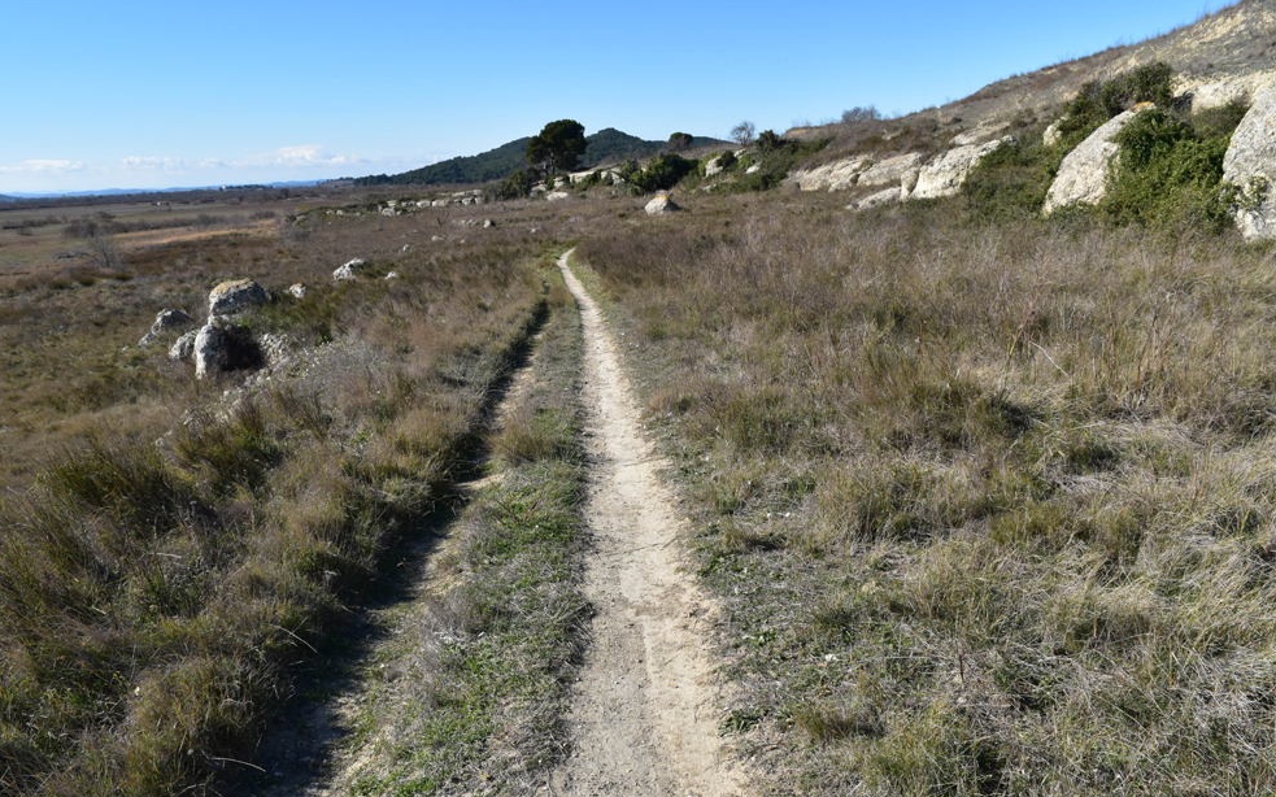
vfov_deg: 44.5
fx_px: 974
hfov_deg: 66.5
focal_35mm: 28
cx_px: 648
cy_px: 415
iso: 400
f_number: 13
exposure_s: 1/400
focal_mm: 18
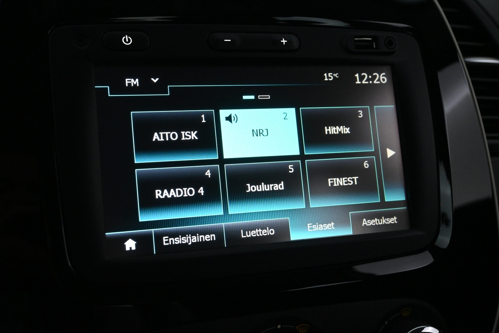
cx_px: 250
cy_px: 169
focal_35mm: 43
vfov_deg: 31.2
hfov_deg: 45.4
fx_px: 596
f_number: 5.6
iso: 3200
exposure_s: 1/100
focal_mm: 28
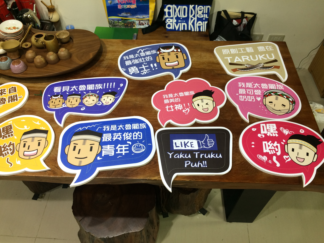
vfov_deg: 48.2
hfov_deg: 61.7
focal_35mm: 29
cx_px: 162
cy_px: 122
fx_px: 271
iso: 50
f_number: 2.2
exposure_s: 1/30
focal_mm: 4.15
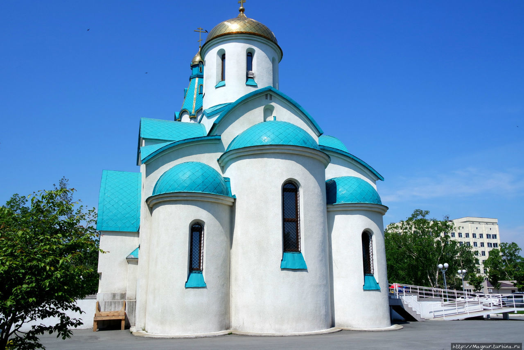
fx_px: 437
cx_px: 262
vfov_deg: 43.6
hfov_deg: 61.9
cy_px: 175
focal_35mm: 30
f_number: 7.1
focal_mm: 20
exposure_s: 1/400
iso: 100
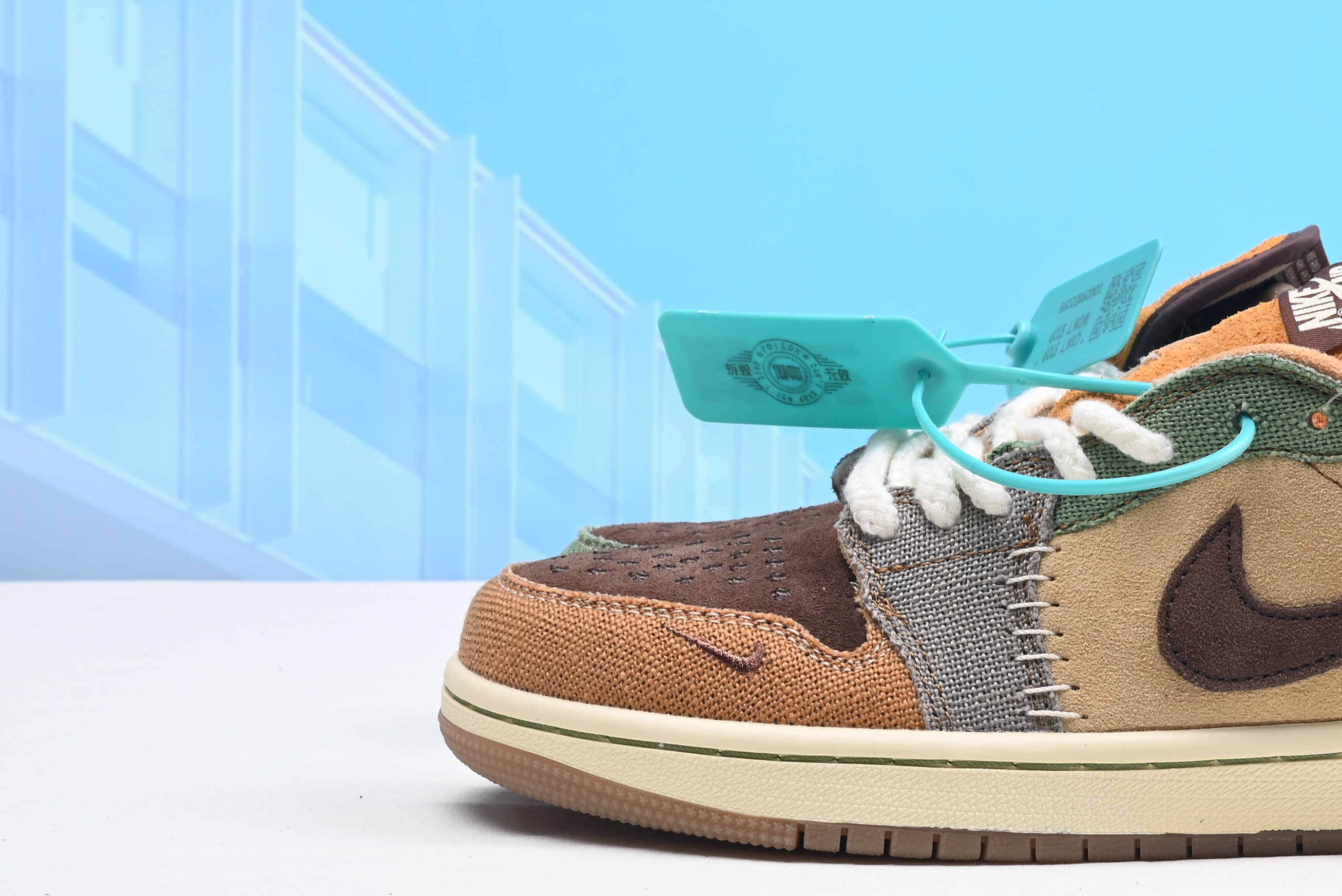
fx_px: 3095
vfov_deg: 16.4
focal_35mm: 83
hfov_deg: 24.0
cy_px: 198
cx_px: 1111
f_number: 16
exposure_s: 1/2
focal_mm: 38
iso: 100
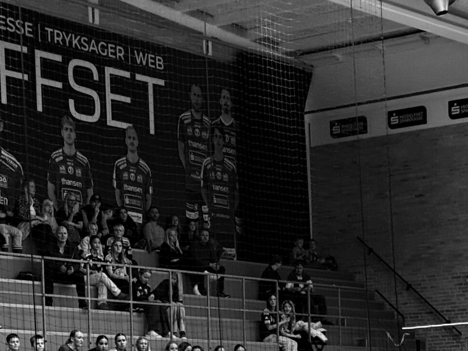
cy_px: 450
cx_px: 347
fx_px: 1703
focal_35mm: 126
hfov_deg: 15.6
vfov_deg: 11.5
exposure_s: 1/93
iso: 80
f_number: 1.78
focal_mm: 6.76
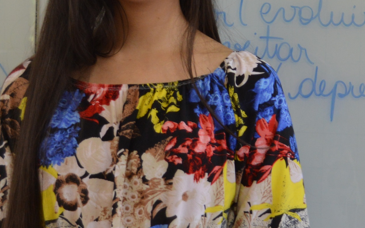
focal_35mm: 149
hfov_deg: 14.1
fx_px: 1478
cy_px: 93
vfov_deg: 8.8
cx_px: 245
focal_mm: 31
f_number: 4.2
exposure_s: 1/80
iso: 400
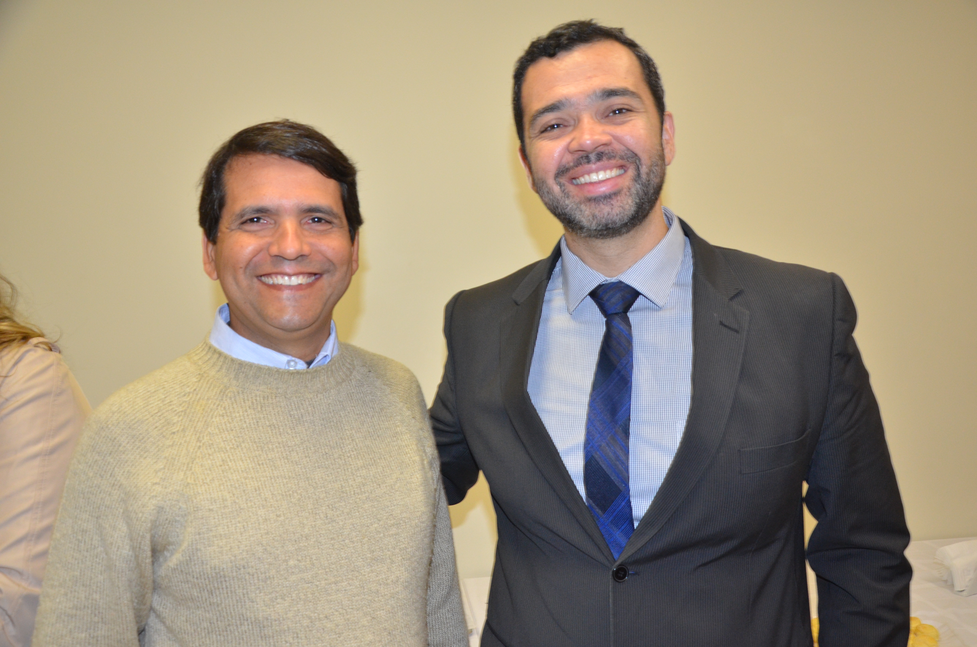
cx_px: 488
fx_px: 853
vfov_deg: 41.5
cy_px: 324
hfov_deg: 59.6
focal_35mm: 32
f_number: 5
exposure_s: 1/60
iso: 1000
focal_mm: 21
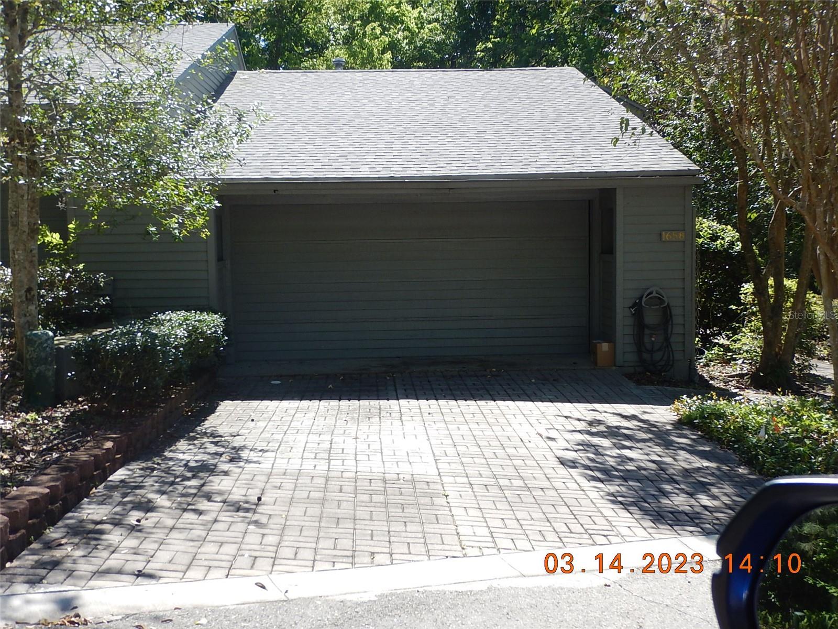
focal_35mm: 40
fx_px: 968
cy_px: 314
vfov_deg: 36.0
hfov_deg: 46.8
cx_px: 419
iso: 125
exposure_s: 1/320
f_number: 4.2
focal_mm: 7.2
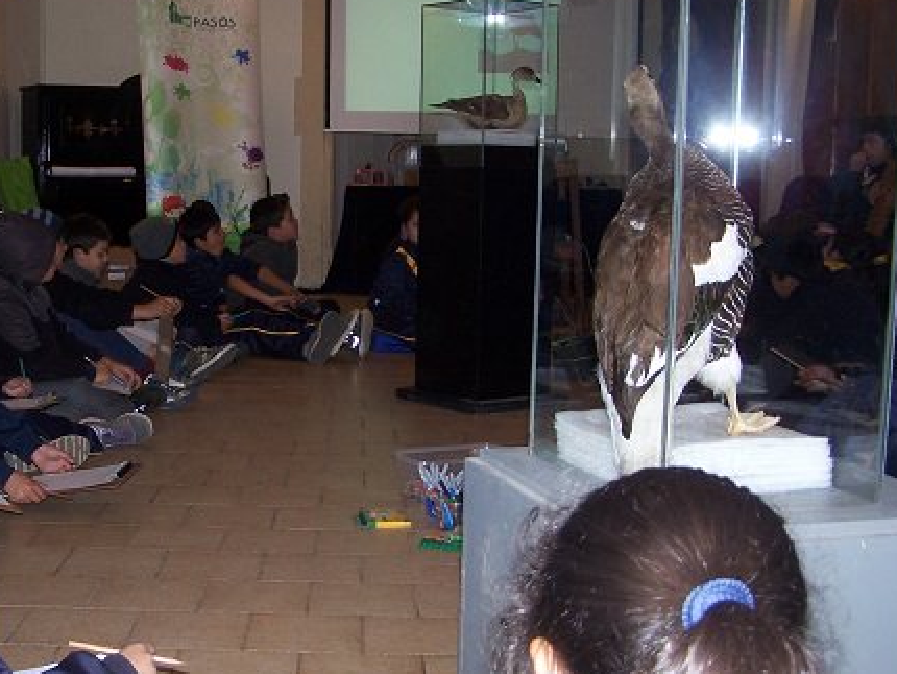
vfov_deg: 27.6
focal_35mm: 53
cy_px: 338
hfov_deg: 35.9
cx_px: 315
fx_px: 1374
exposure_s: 1/60
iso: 140
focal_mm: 6.3
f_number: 2.8
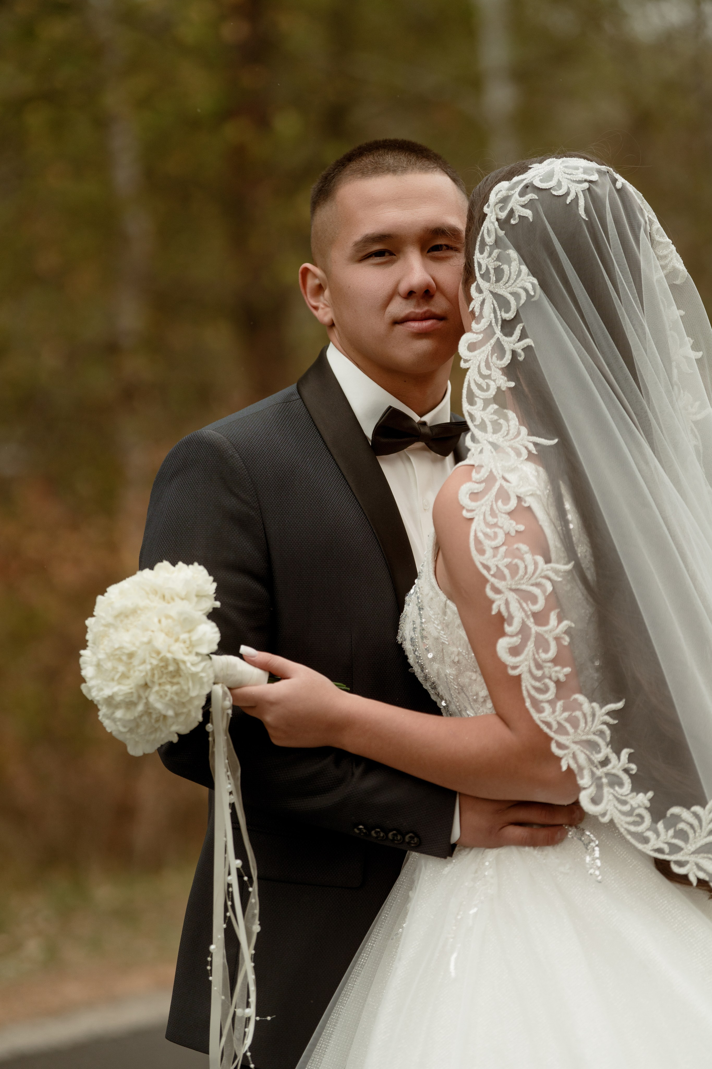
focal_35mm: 115
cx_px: 356
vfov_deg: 17.8
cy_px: 534
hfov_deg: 11.9
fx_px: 3411
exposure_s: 1/2000
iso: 640
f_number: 3.2
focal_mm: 115
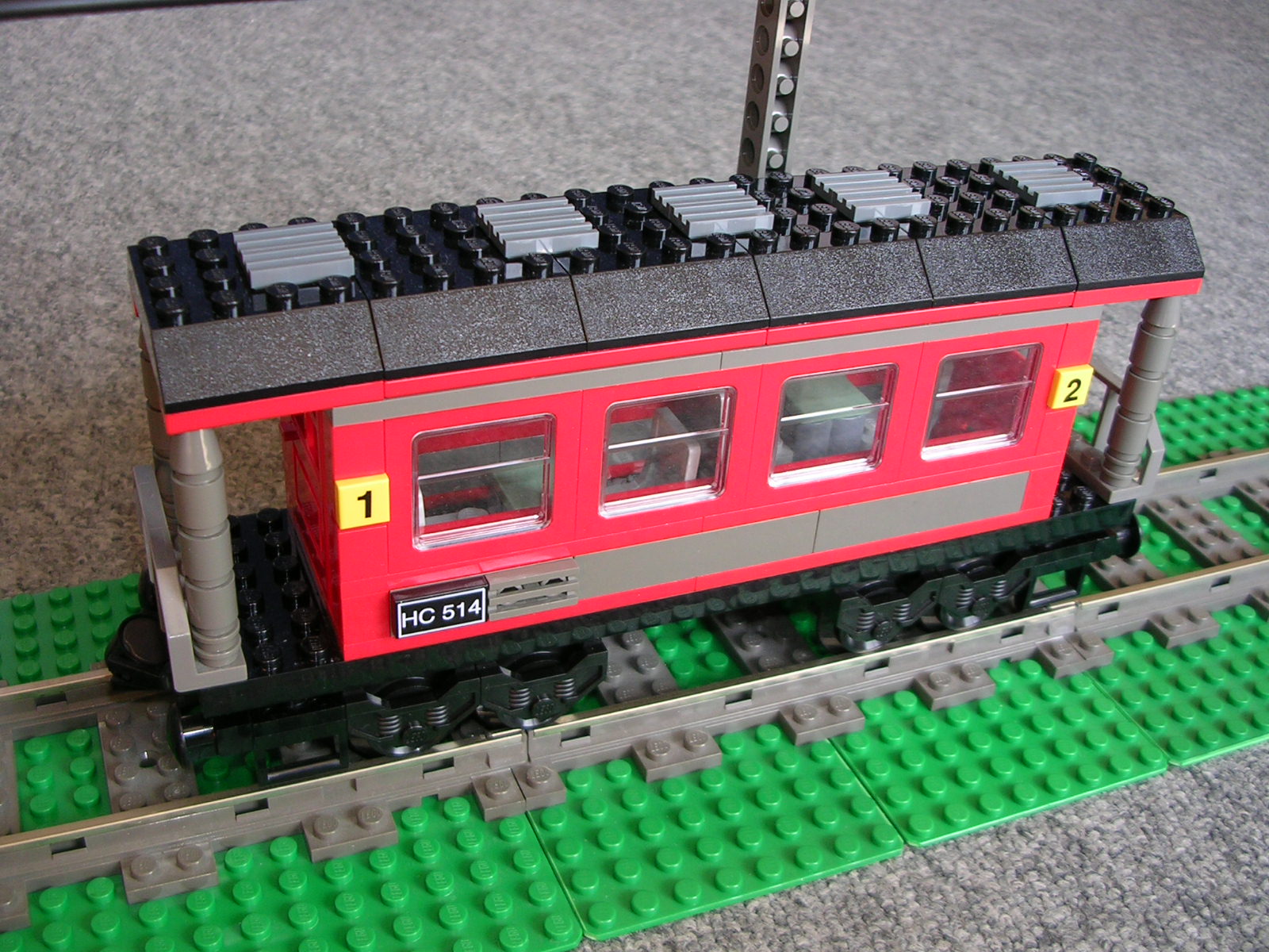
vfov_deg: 37.7
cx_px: 634
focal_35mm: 38
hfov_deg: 49.0
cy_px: 476
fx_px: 1393
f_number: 2.8
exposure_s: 1/30
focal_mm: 5.8
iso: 50
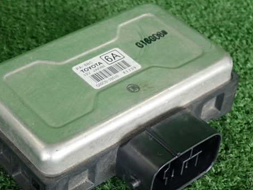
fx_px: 621
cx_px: 97
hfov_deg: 23.0
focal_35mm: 85
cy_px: 110
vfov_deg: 17.3
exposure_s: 1/60
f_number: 3.8
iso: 250
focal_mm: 11.78
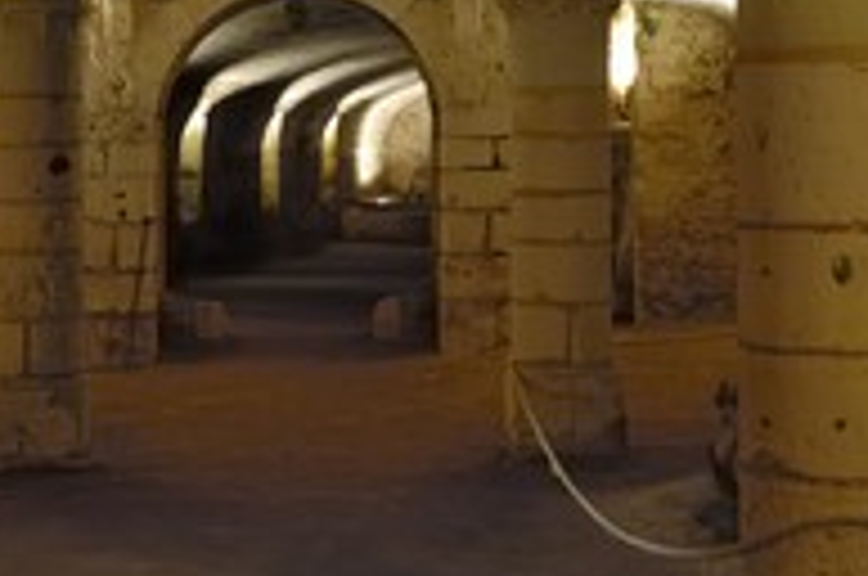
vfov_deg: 18.7
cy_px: 140
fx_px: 1733
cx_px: 317
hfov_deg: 28.0
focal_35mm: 72
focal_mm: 22
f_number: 8
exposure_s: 3
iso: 100
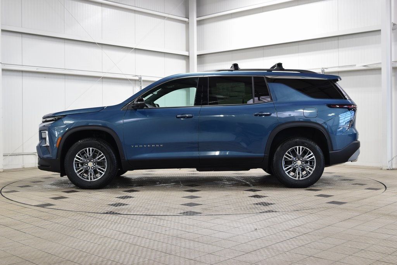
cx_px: 198
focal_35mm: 44
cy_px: 132
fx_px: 480
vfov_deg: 30.9
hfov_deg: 45.0
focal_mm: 29
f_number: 6.3
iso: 500
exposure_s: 1/15
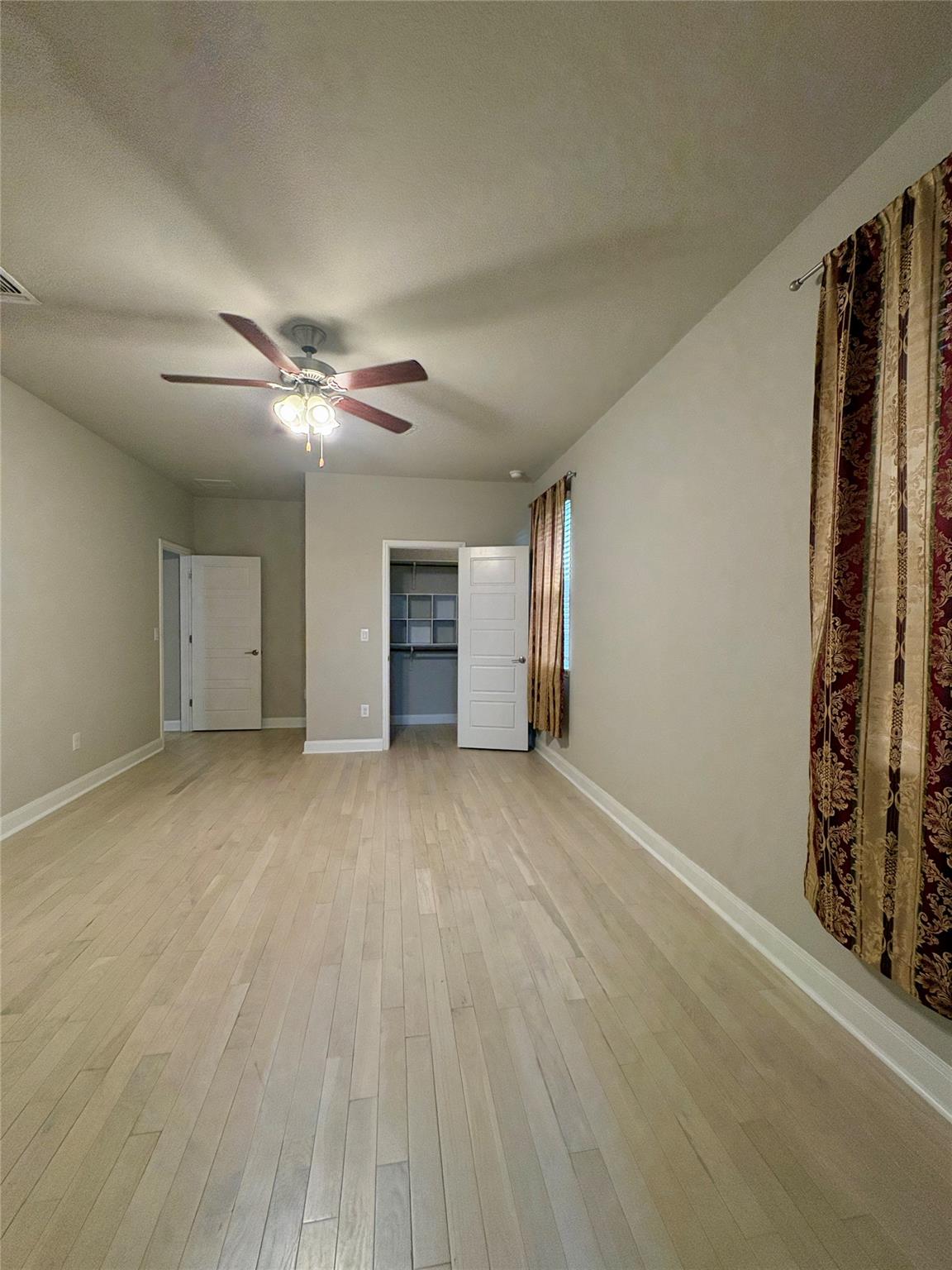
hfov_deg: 85.7
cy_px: 635
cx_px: 476
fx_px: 513
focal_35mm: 14
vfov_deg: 102.1
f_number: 2.2
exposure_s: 1/120
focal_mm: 2.22
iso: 200
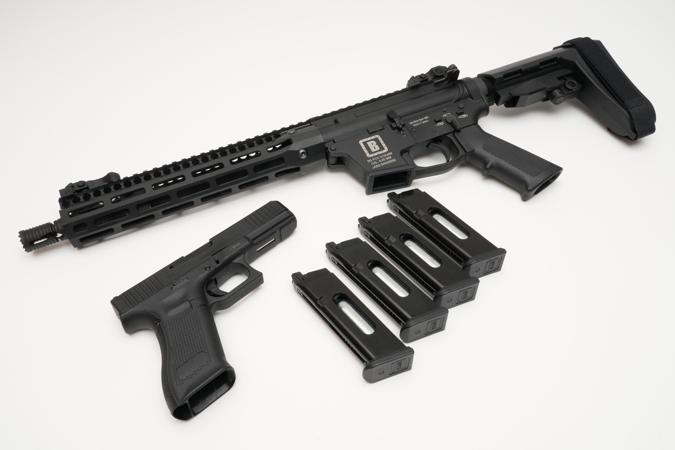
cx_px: 338
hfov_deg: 61.9
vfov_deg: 43.6
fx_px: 562
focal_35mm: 30
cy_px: 225
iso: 1250
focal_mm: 30
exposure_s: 1/60
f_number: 20
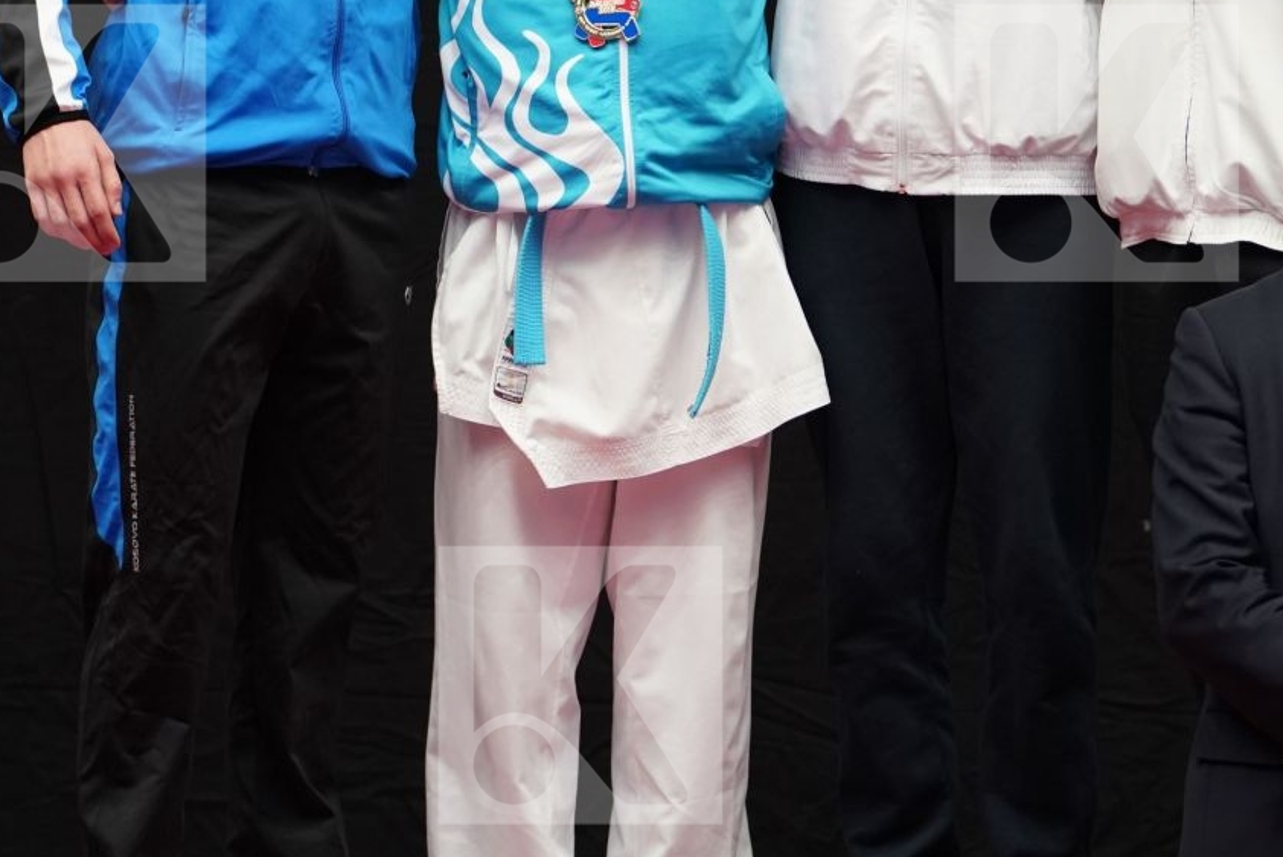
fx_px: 8912
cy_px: 143
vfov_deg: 5.5
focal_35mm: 250
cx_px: 581
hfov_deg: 8.2
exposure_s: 1/320
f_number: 2.8
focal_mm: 117
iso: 1250
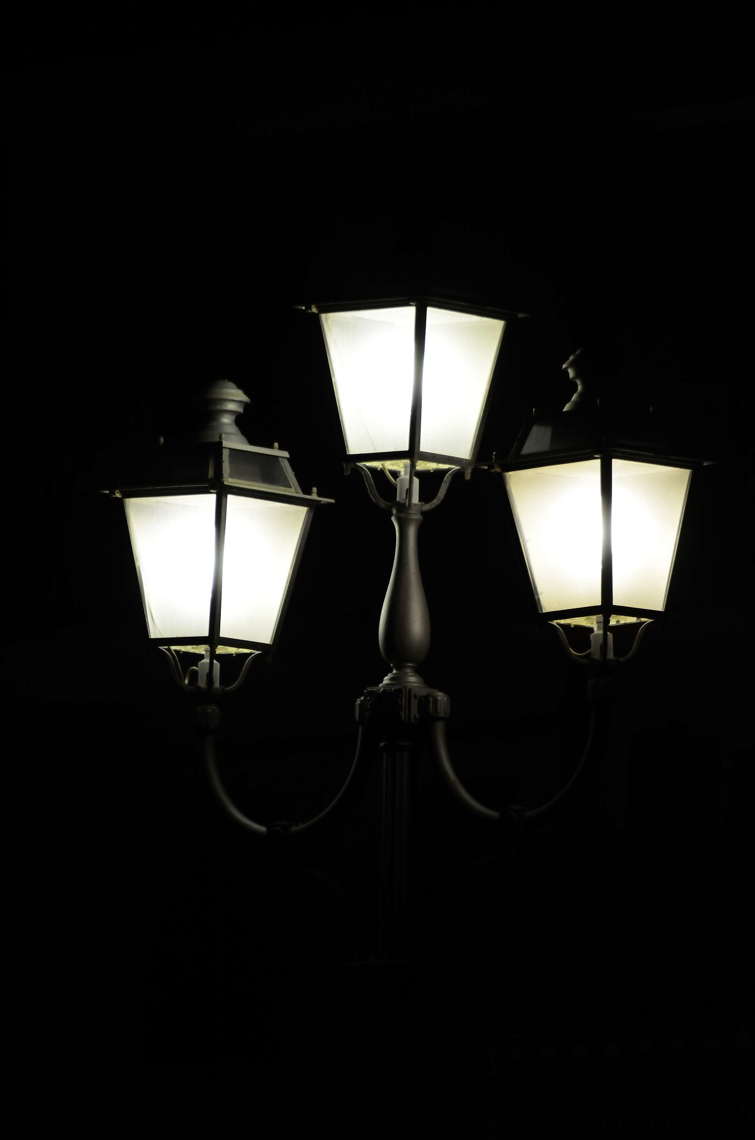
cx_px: 378
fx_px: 12801
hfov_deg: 3.4
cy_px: 570
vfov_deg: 5.1
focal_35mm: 405
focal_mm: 270
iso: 800
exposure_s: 1/250
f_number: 5.6
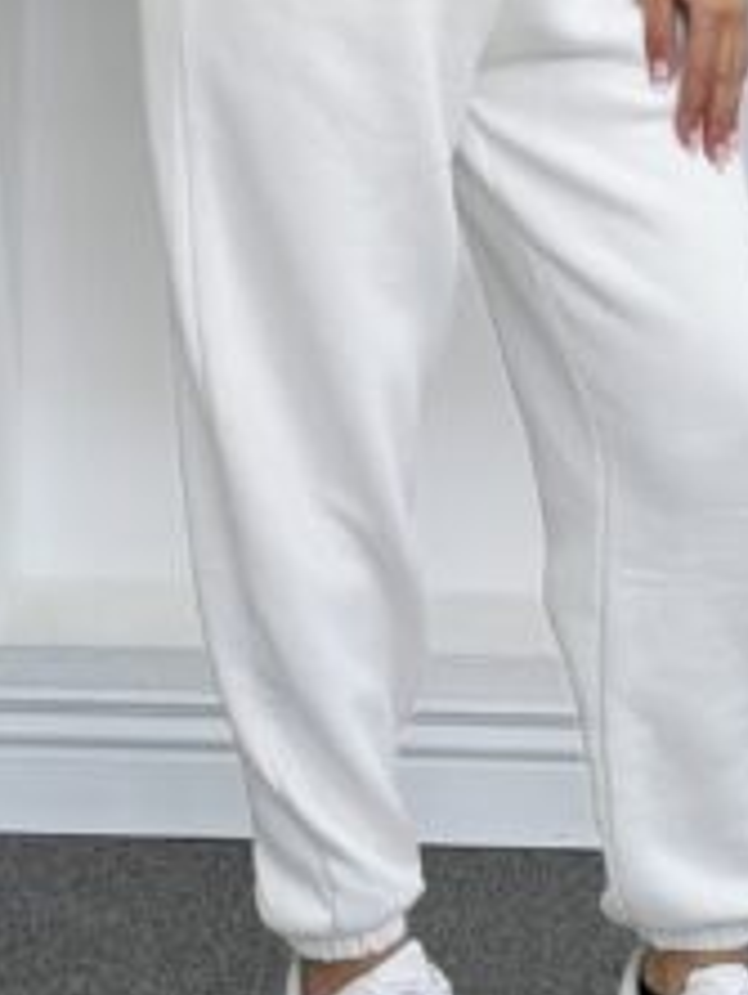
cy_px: -130
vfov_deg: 9.4
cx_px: 349
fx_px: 5981
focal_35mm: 208
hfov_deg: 7.2
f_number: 2.8
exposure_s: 1/99
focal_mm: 9
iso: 50
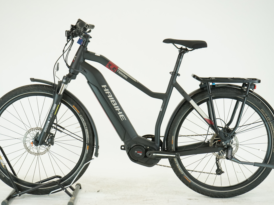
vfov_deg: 23.3
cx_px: 129
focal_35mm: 63
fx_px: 499
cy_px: 103
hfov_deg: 30.7
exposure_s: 1/200
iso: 1600
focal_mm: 58
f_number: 5.6
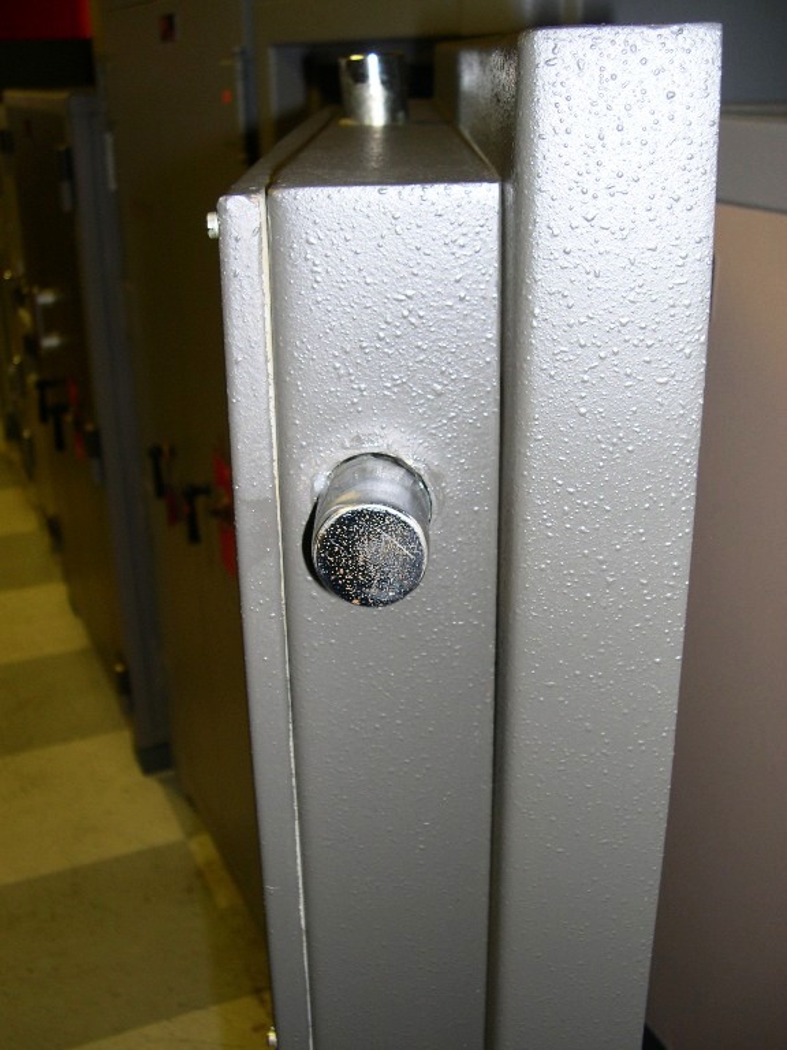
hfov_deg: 37.7
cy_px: 525
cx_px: 394
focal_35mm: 38
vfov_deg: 49.0
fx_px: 1152
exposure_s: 1/60
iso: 100
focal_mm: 8
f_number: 2.8
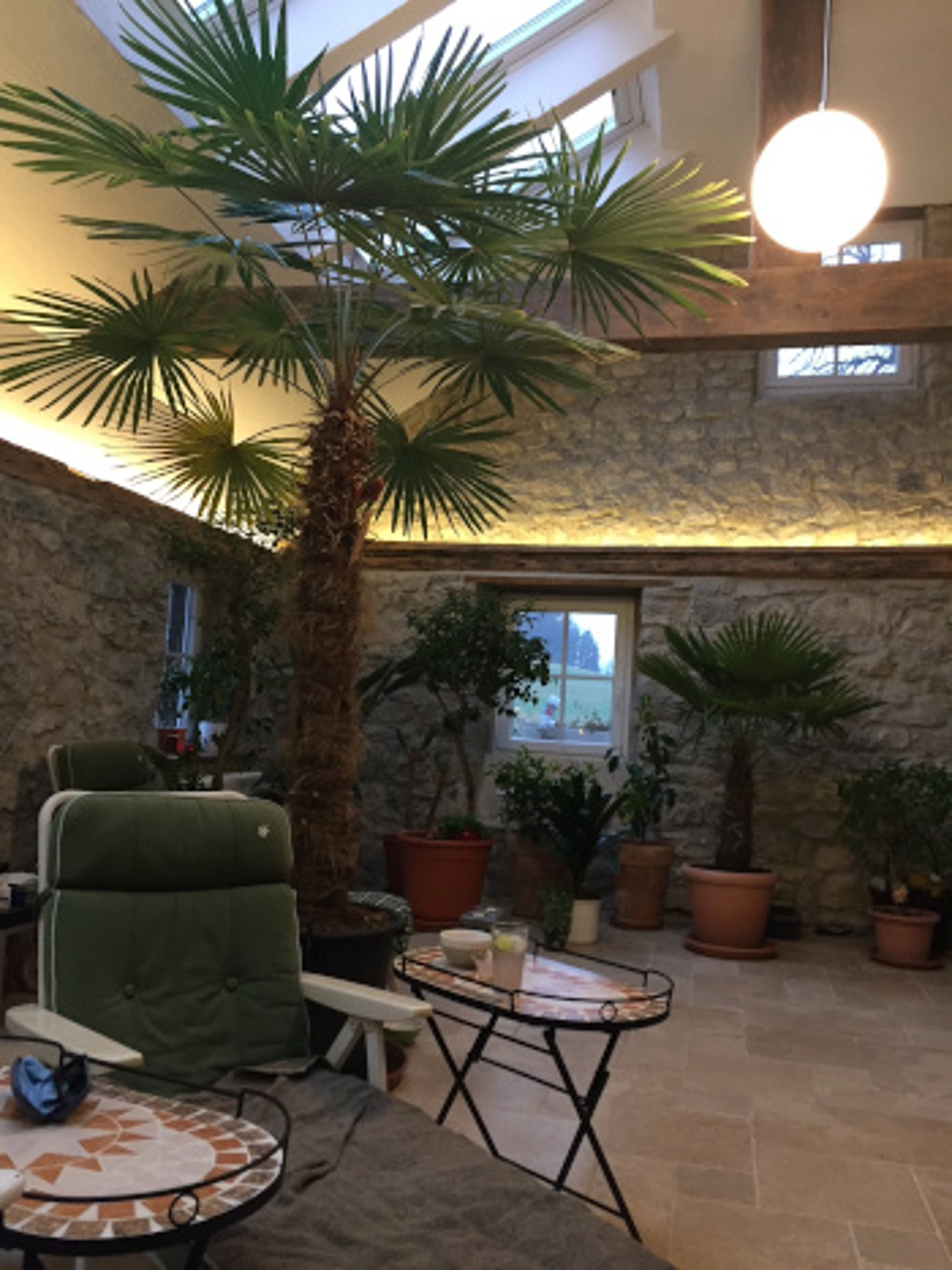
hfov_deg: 48.2
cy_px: 635
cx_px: 476
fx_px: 1064
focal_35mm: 29
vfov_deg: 61.7
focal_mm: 4.15
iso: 160
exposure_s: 1/33
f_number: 2.2
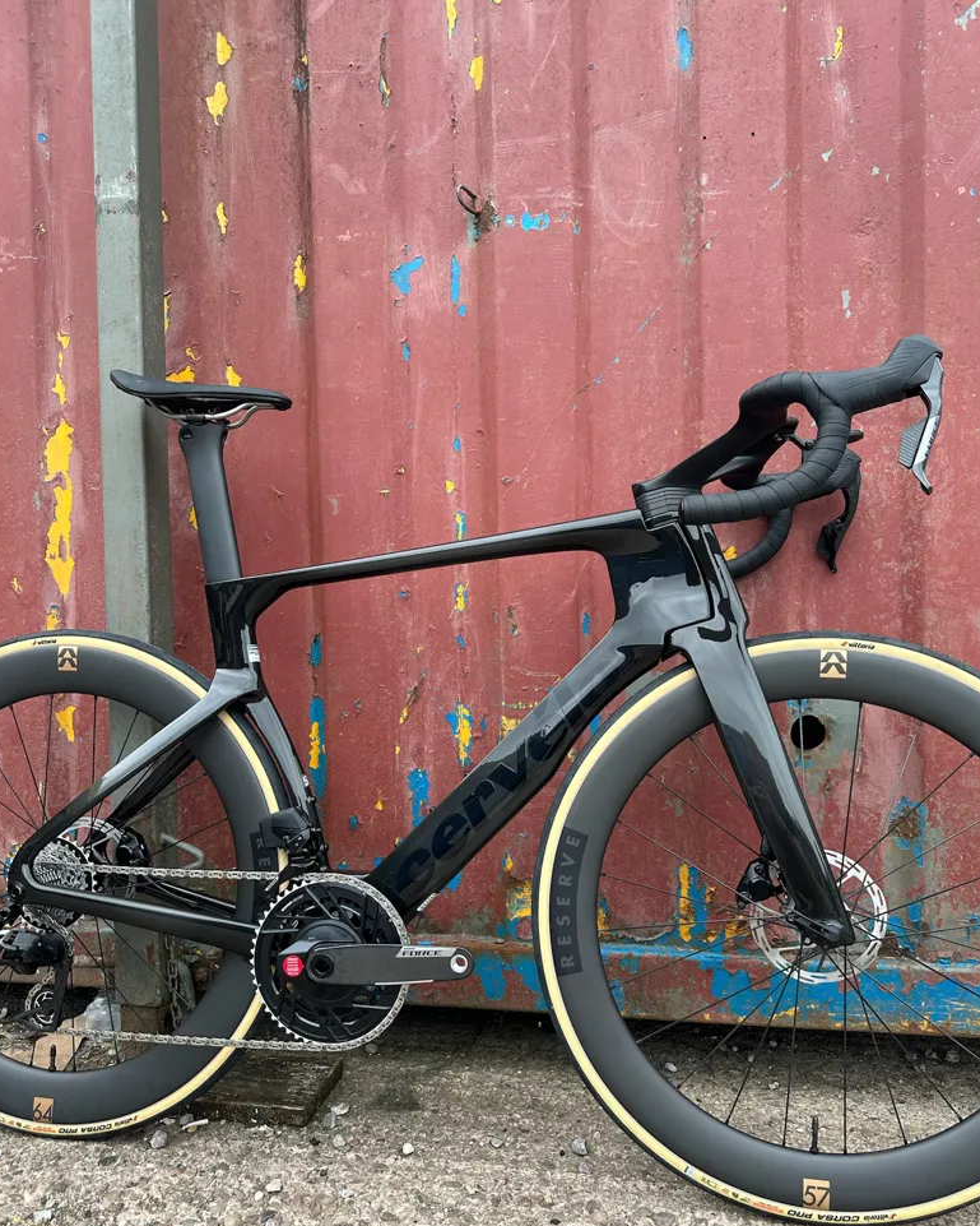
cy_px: 670
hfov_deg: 54.9
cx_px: 502
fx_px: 942
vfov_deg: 65.9
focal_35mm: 26
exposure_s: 1/293
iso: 80
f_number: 1.78
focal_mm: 6.86
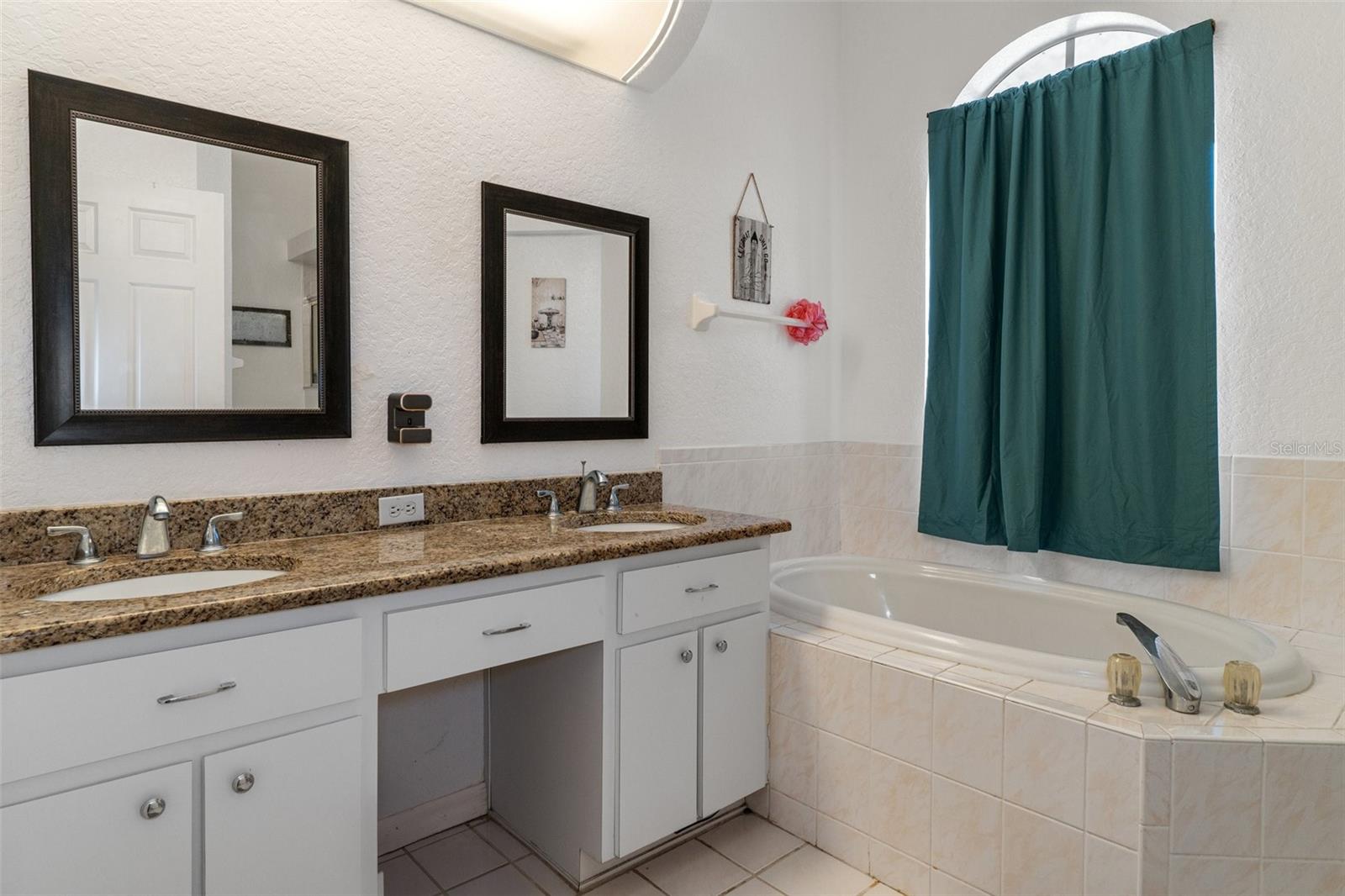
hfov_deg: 85.4
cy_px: 448
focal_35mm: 20
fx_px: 728
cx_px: 672
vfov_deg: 63.2
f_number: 8
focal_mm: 13
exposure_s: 1/4
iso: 320
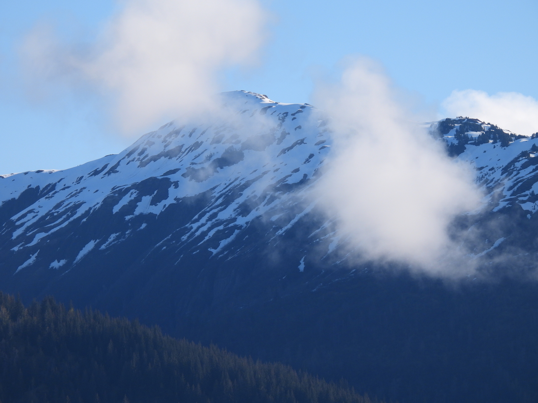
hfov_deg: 6.6
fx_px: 4663
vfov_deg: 5.0
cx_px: 269
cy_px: 202
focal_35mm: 300
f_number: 5
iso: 100
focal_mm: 53.5
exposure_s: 1/800
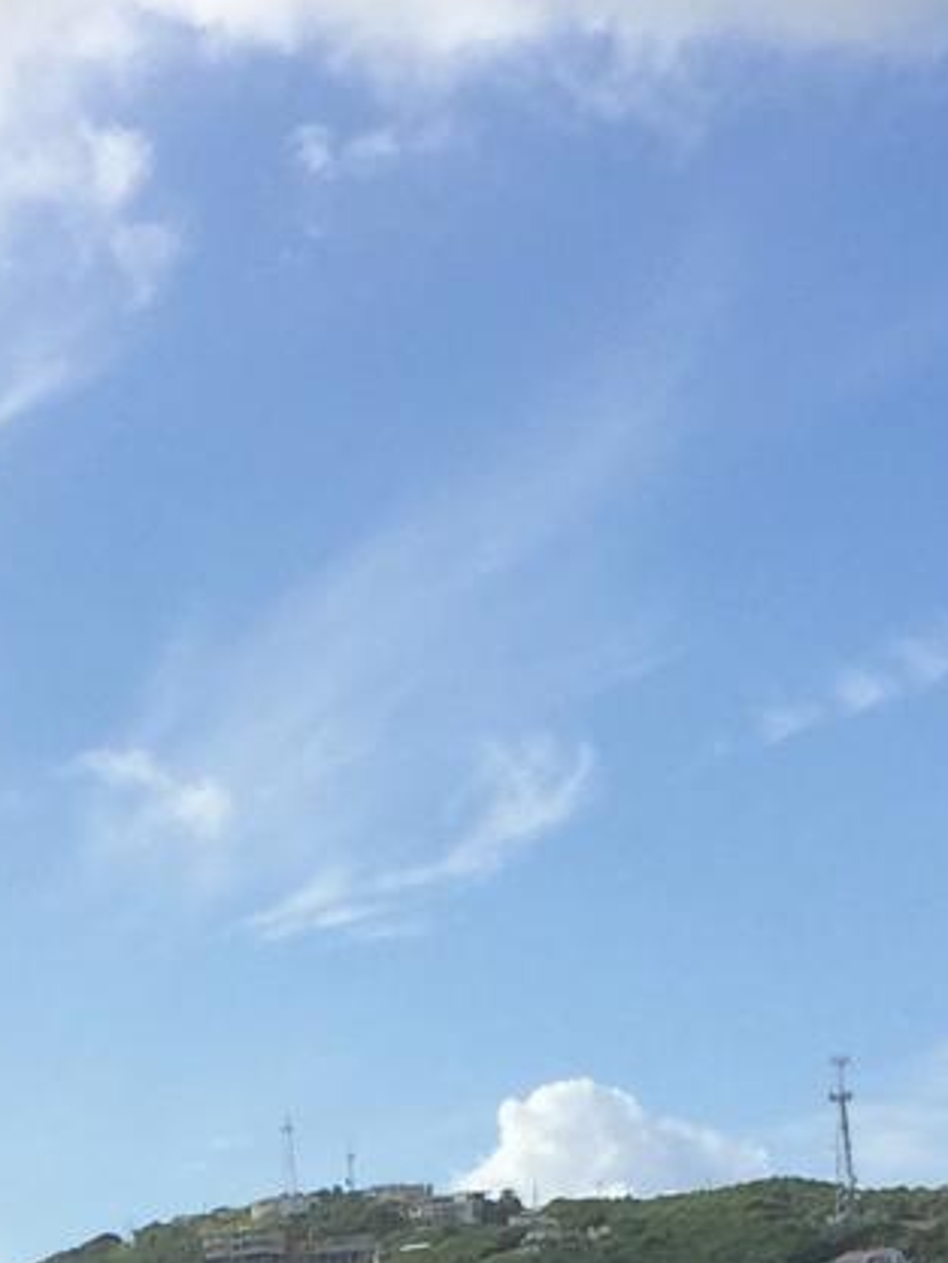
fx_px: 5073
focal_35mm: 139
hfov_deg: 10.6
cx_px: 6
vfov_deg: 13.4
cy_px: 1857
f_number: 2.2
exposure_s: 1/3049
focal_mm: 4.15
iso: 32
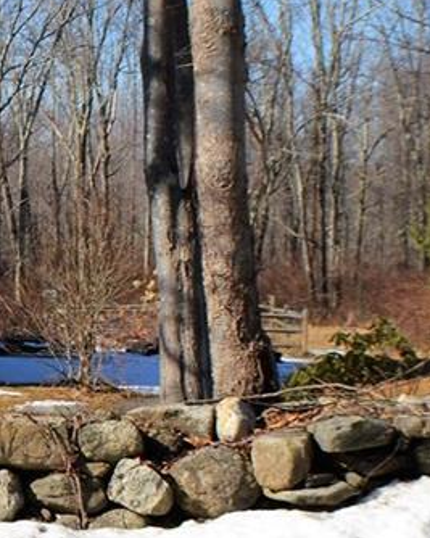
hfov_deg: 14.0
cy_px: 143
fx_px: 1512
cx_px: -388
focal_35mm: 95
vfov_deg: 20.0
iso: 100
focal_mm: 22
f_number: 8
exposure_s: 1/250
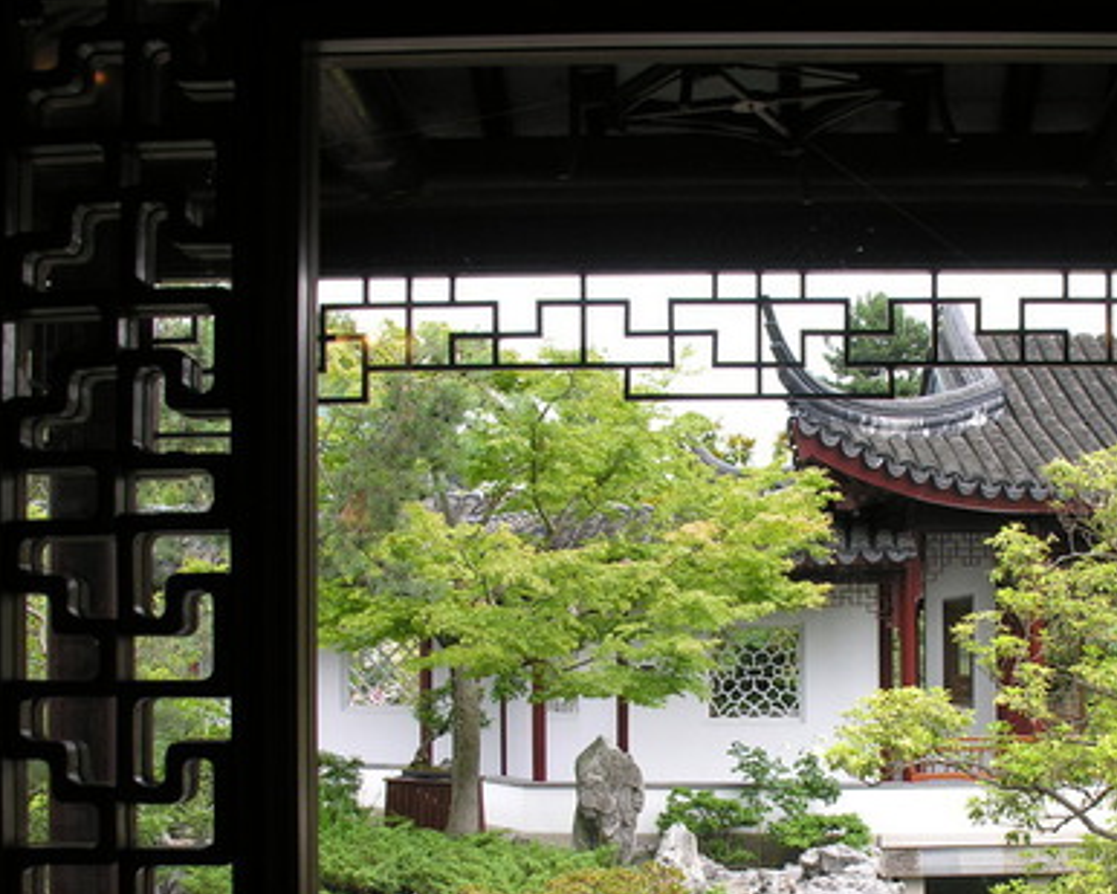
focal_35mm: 62
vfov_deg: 24.3
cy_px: 667
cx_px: 752
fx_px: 2050
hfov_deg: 30.2
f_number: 4
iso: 50
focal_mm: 8.9
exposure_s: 1/90
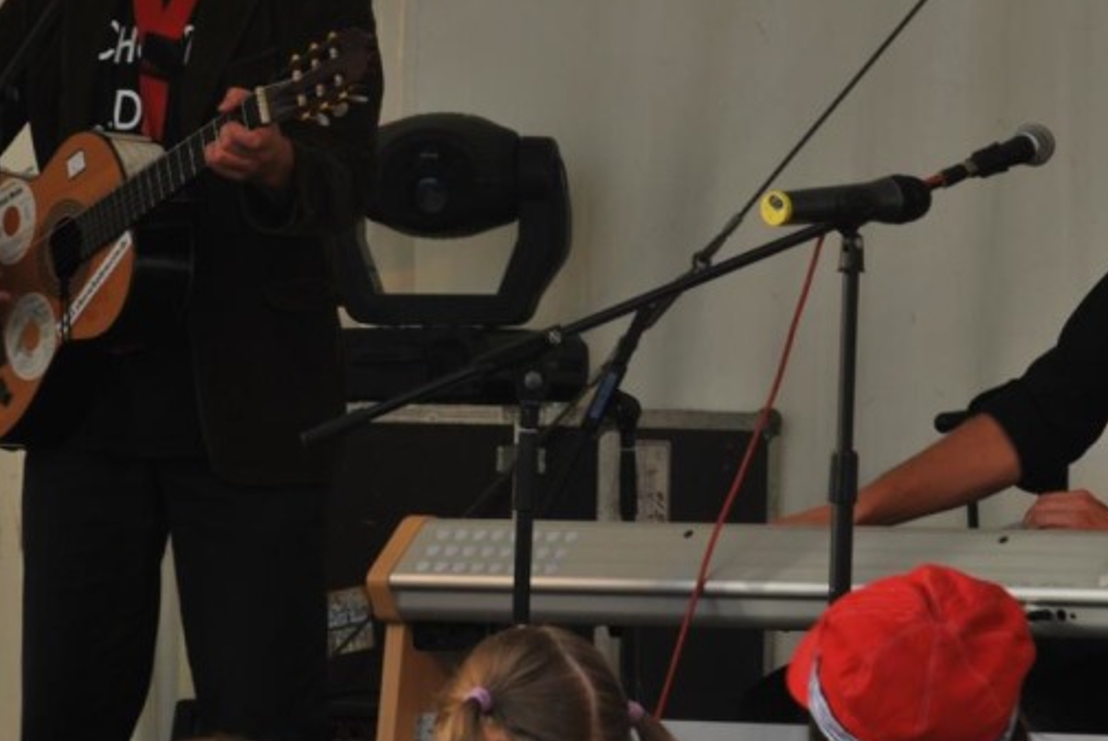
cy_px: 214
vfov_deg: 4.6
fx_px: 9173
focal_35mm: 298
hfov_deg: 6.9
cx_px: 613
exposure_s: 1/60
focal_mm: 125
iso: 200
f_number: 14
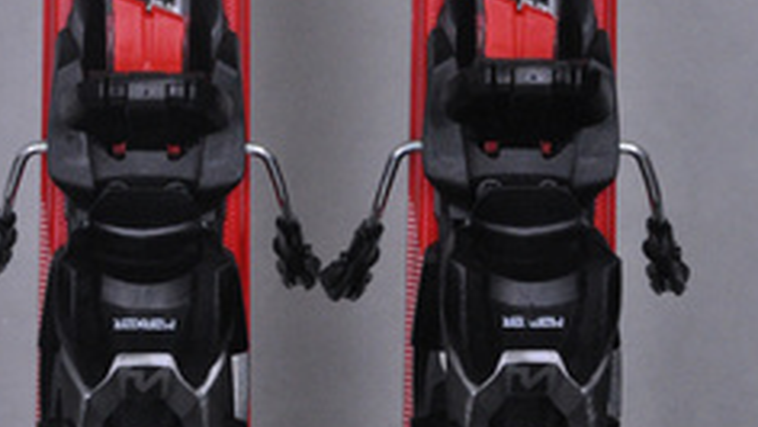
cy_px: -144
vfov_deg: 5.1
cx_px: 329
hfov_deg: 9.0
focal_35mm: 239
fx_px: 4806
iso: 3200
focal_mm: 80
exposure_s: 1/125
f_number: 9.5
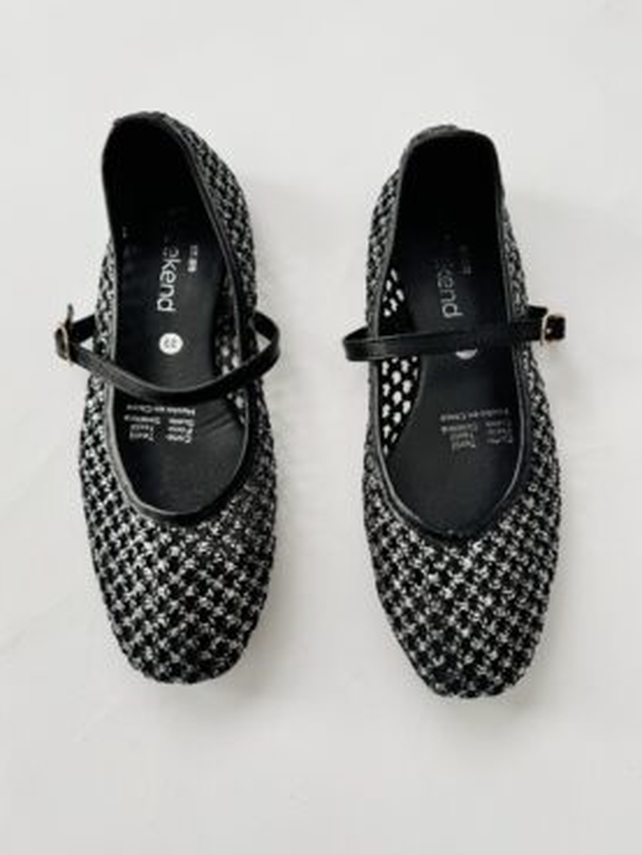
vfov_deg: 67.3
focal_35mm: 26
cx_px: 322
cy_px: 426
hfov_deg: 53.1
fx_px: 643
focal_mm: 6.76
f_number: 1.78
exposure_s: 1/121
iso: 100
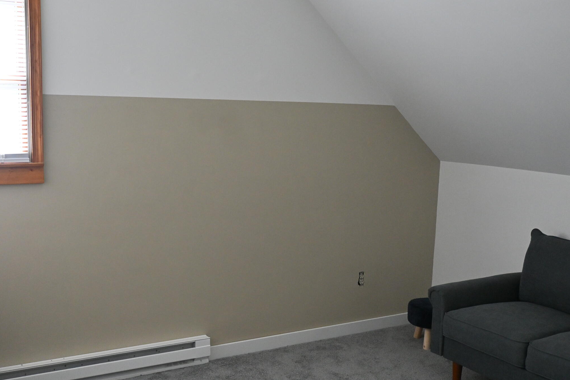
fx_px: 687
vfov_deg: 30.9
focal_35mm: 43
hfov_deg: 45.0
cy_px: 227
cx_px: 245
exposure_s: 1/125
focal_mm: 19.5
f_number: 3.8
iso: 1000
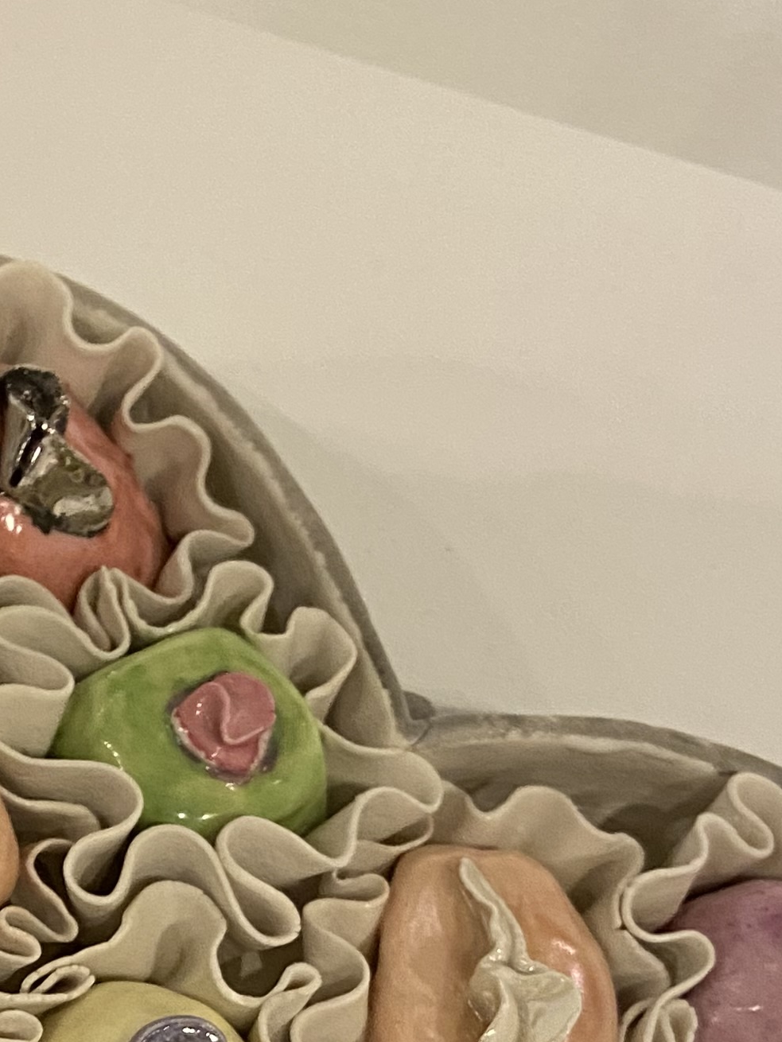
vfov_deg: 22.6
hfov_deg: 18.0
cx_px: 6
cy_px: 1235
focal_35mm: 80
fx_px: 2409
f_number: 1.8
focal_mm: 4.25
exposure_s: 1/60
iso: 250
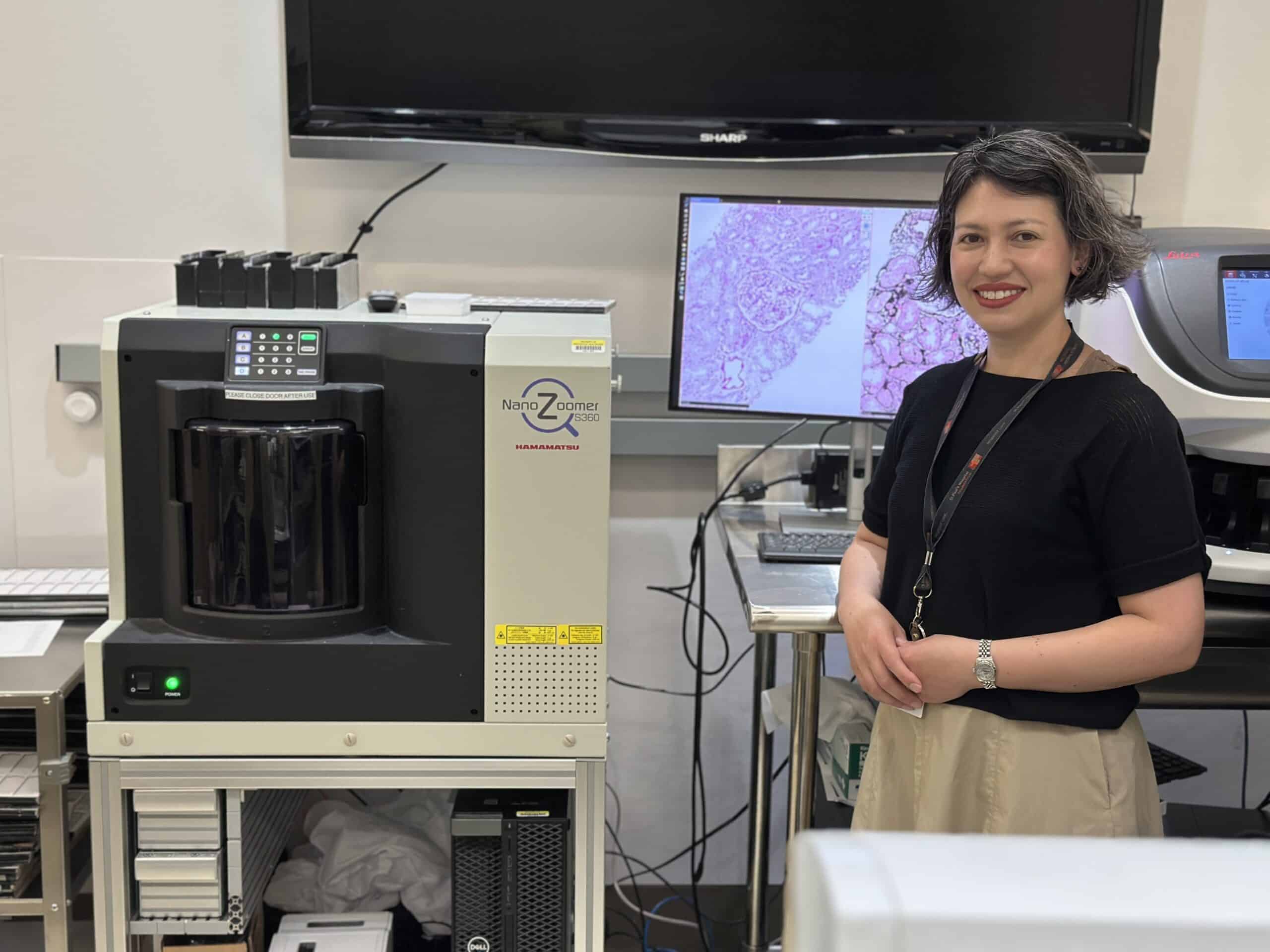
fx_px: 1761
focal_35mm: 48
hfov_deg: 39.7
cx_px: 635
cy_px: 476
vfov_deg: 30.3
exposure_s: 1/120
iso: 250
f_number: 1.78
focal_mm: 6.86
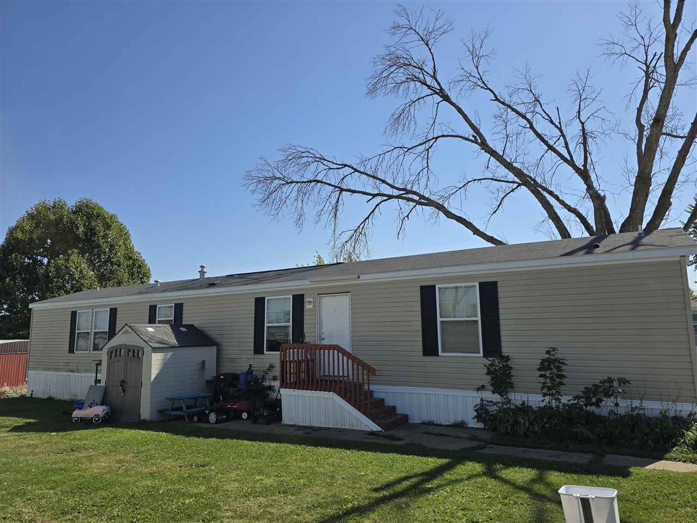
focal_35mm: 23
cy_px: 262
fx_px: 463
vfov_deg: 58.9
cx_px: 348
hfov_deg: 73.9
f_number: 1.7
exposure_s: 1/919
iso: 12
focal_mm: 6.3
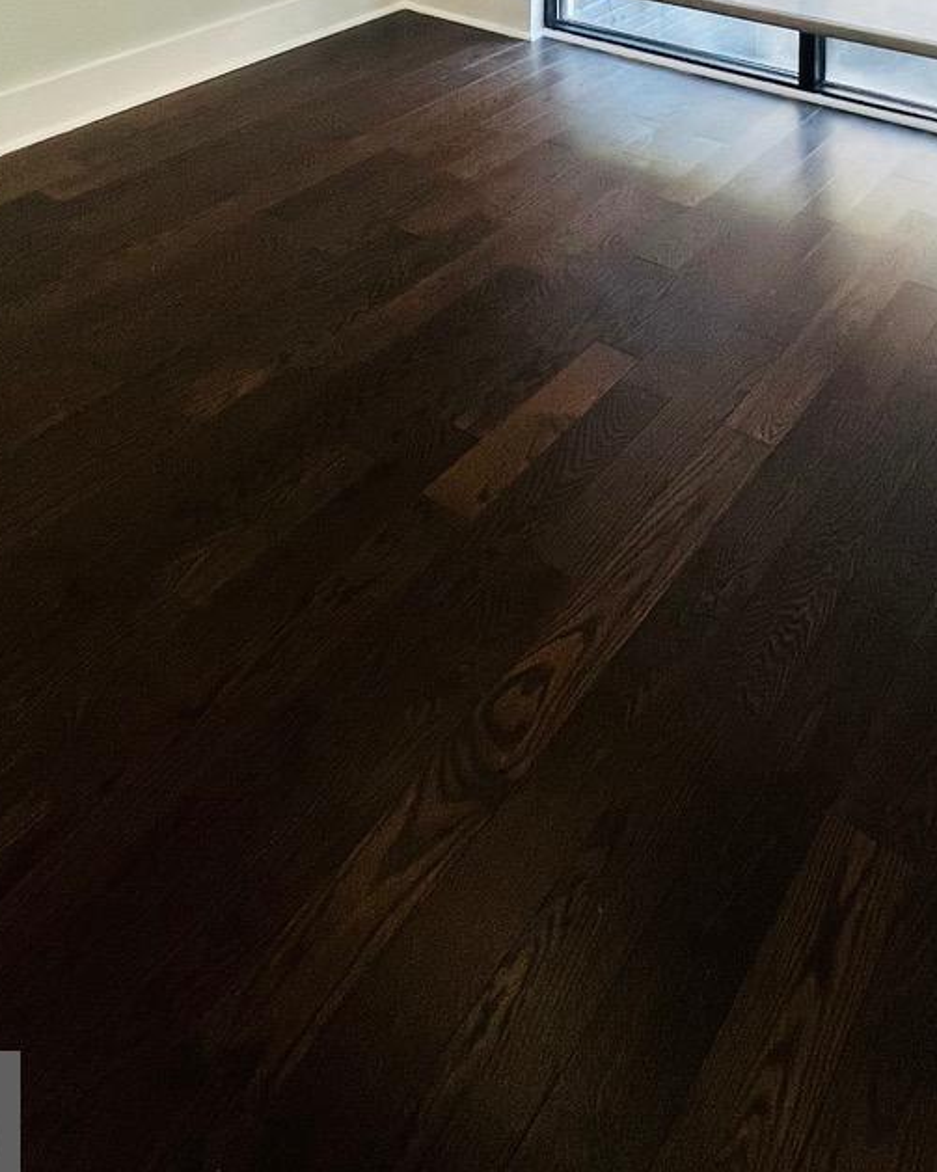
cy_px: -227
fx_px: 1075
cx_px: 628
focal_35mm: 31
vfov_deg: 40.5
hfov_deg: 46.3
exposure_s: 1/120
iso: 125
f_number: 1.8
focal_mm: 1.57
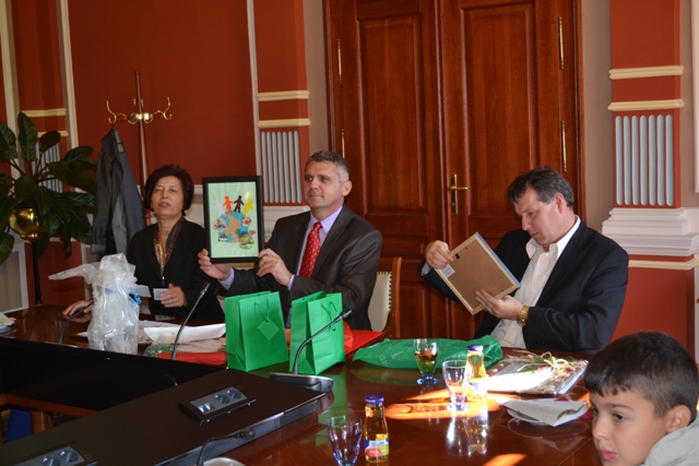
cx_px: 350
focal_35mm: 51
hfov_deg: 38.9
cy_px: 233
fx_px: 990
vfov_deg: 26.5
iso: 400
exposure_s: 1/80
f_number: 5
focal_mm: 34
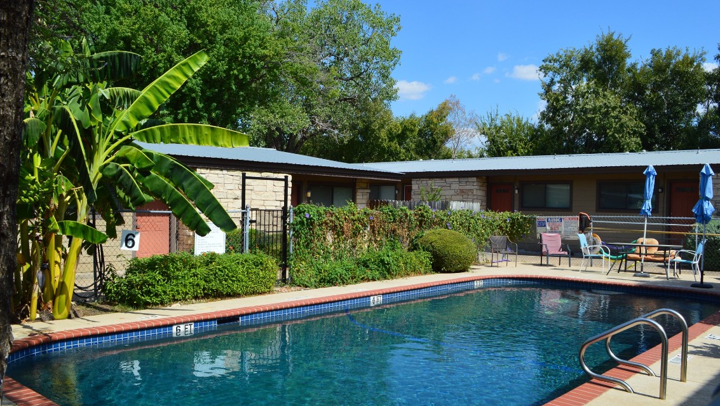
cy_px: 216
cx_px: 355
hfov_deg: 61.0
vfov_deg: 36.7
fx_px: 611
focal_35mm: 32
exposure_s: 1/500
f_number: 11
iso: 360
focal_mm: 20
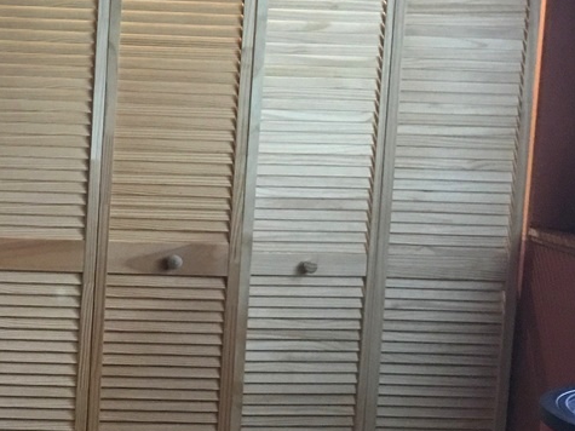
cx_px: -254
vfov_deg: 16.7
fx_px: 1461
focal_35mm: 88
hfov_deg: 19.7
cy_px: 92
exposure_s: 1/8
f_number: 2.2
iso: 80
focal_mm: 4.15
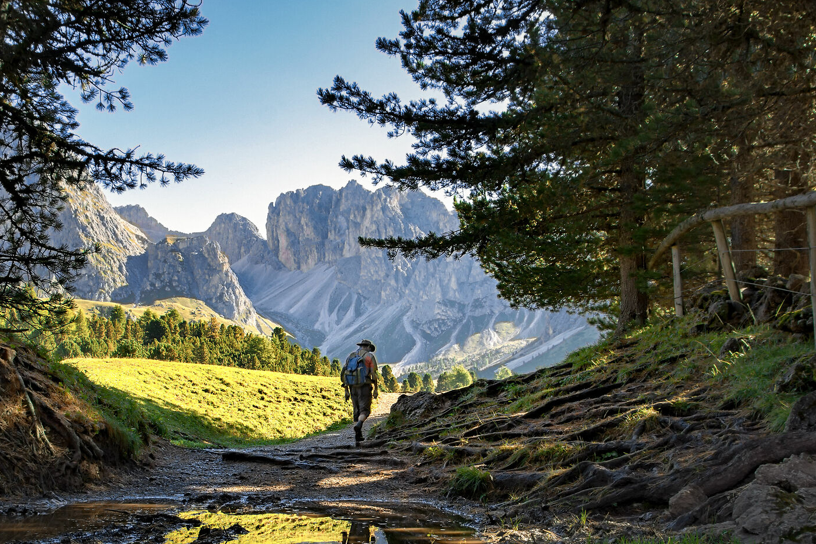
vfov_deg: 30.0
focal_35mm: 44
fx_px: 994
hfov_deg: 44.5
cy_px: 418
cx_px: 354
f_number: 9
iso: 100
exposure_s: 1/20
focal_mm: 17
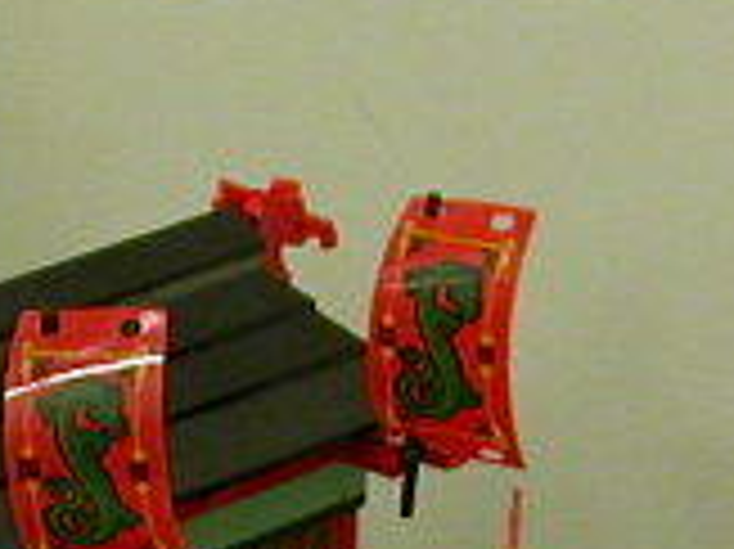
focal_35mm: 239
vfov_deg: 6.1
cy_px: 904
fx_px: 5064
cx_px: -59
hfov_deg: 8.2
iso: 100
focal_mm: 7.85
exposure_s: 1/6.3
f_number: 2.6
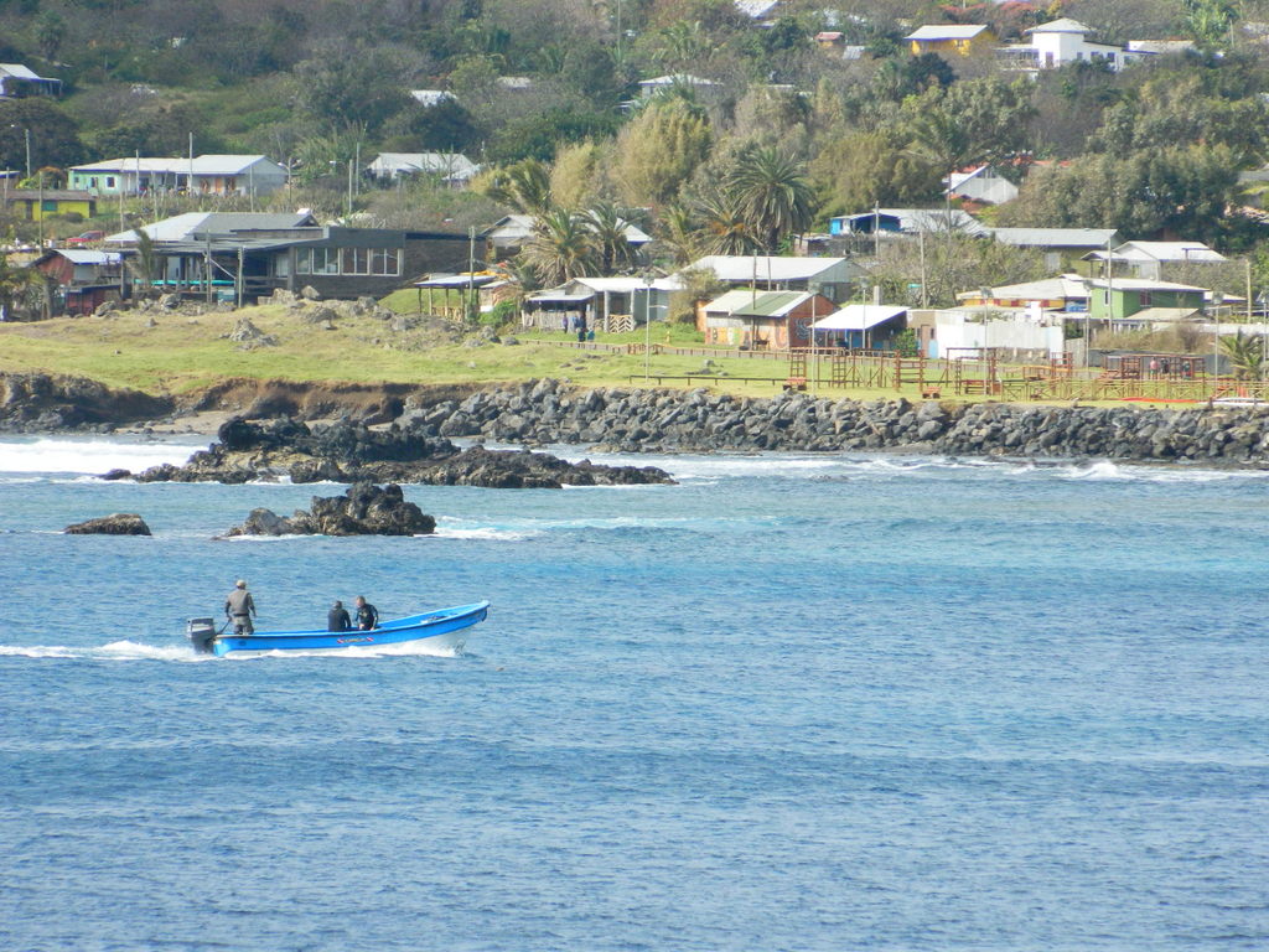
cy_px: 476
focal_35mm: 395
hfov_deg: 5.0
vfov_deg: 3.8
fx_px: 14480
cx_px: 634
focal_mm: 71.2
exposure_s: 1/500
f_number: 5.7
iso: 140
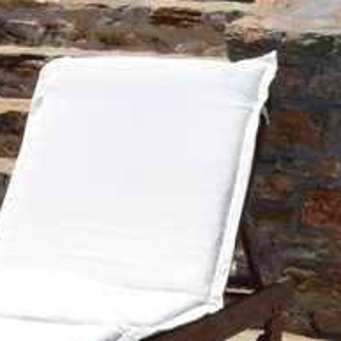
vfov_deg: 6.7
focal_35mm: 255
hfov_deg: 6.6
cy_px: -290
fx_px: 2842
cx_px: -445
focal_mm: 28
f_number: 10
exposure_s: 1/200
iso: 100
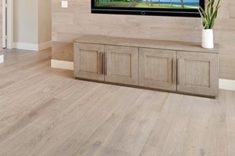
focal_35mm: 38
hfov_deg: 50.6
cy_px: -6
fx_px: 248
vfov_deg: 31.9
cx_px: 103
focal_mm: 12
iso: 400
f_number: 5.6
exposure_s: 1/30
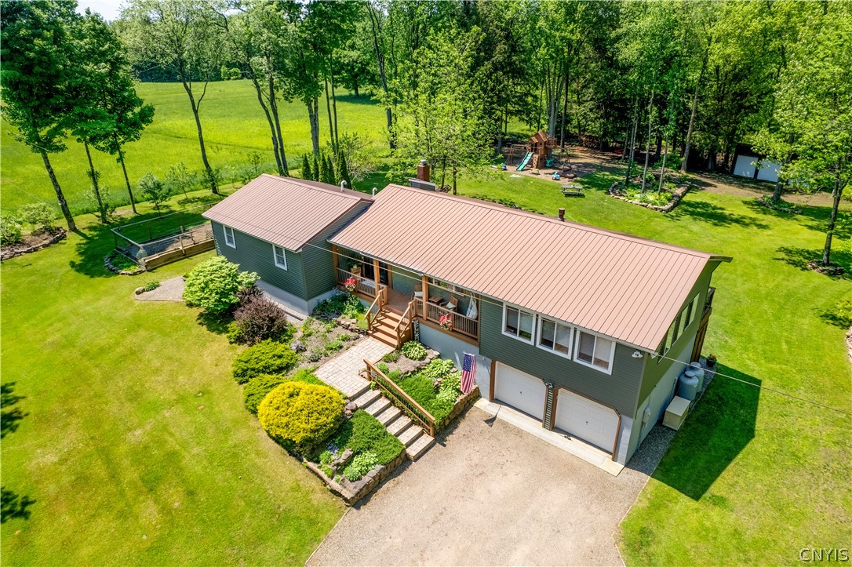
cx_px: 426
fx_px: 520
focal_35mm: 22
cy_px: 284
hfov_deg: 78.6
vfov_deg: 57.2
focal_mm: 8.38
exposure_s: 1/2000
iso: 110
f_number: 2.8
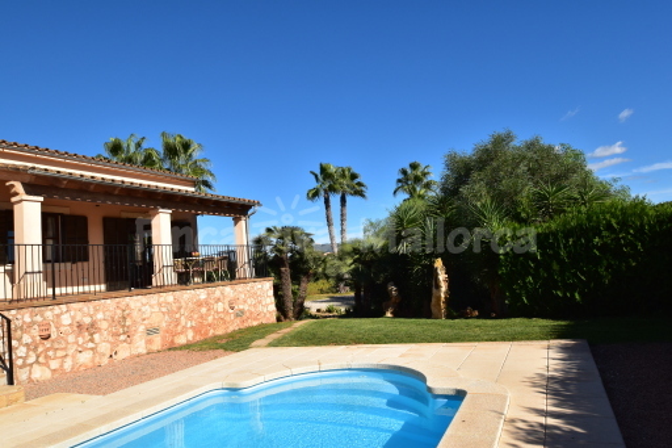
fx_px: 448
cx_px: 336
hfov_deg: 73.8
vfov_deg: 53.1
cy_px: 224
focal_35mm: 24
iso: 320
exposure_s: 1/500
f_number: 11
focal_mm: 16
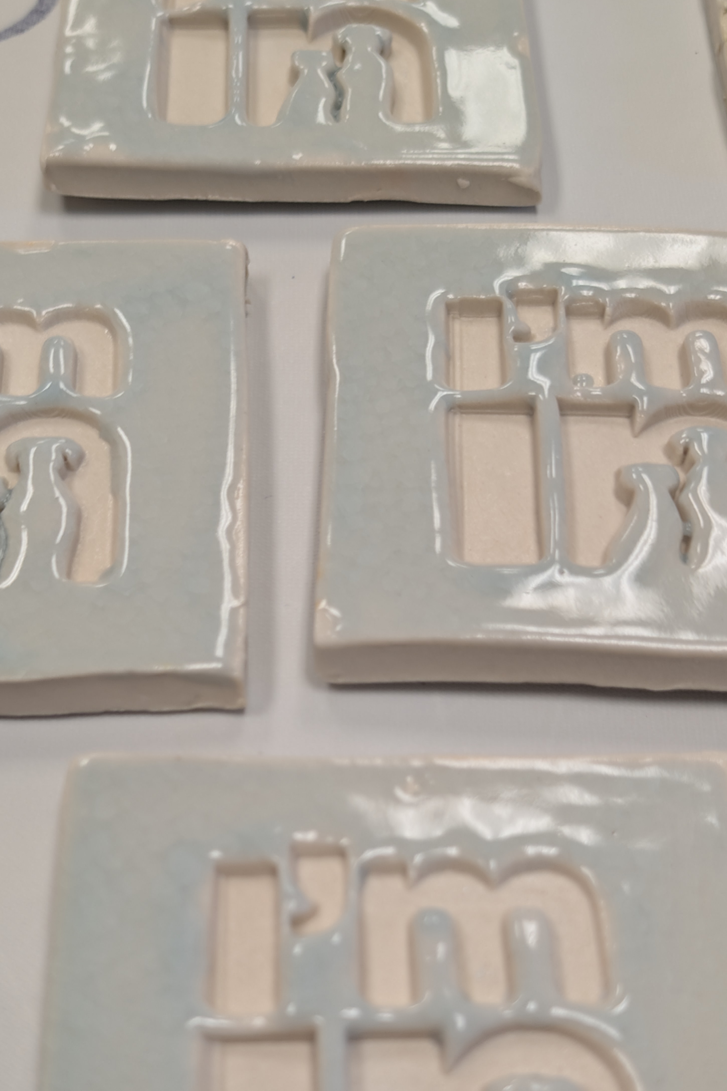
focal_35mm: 47
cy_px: 774
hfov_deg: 28.5
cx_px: 273
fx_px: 1424
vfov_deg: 41.1
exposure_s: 1/20
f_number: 1.68
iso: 26
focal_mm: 6.9
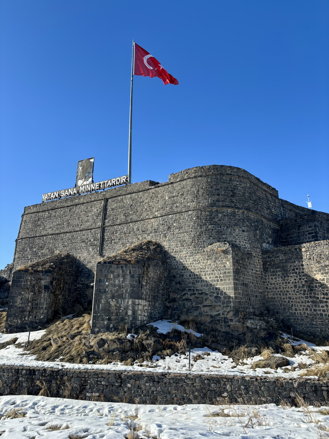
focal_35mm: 26
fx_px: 329
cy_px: 220
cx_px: 164
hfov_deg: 53.1
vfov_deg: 67.3
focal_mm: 5.96
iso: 50
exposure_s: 1/2571
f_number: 1.6
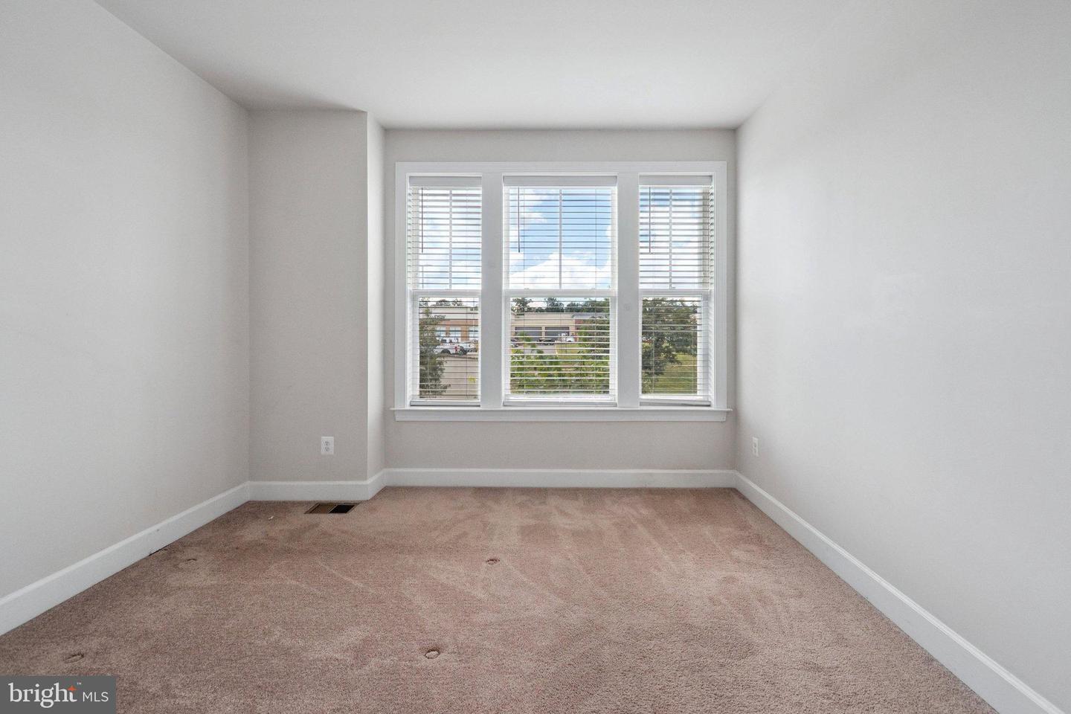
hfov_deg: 100.4
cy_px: 357
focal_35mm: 15
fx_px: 446
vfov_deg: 77.3
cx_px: 536
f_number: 5.6
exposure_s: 1/250
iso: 400
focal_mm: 10
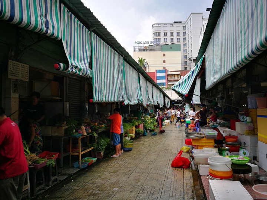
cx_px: 134
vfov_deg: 51.4
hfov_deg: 65.3
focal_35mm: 27
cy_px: 100
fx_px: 208
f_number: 2.2
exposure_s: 1/230
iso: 50
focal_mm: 4.5
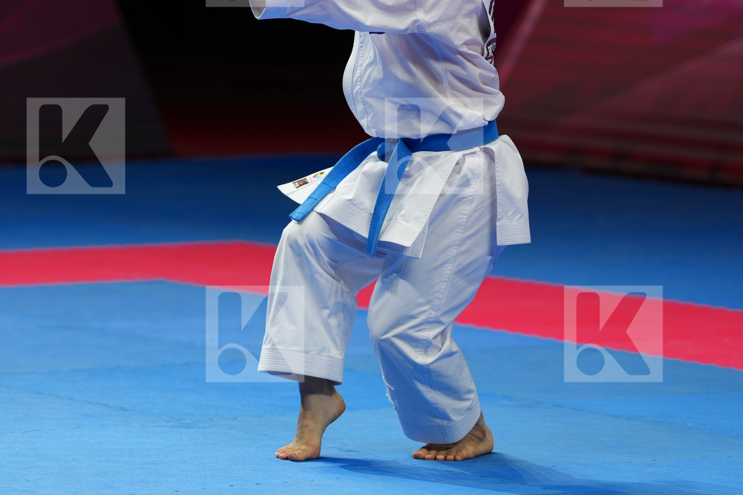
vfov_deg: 5.0
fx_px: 5652
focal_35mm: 274
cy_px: 146
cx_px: 255
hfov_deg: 7.5
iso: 250
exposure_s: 1/500
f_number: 2.8
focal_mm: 188
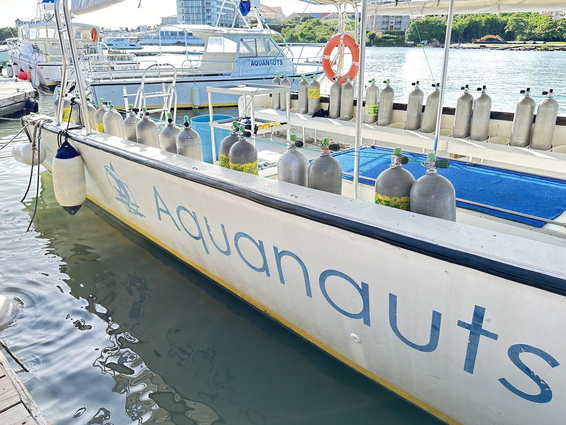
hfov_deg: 67.3
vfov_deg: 53.0
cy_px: 196
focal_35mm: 26
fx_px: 425
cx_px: 268
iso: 80
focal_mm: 6.86
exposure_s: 1/442
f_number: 1.78
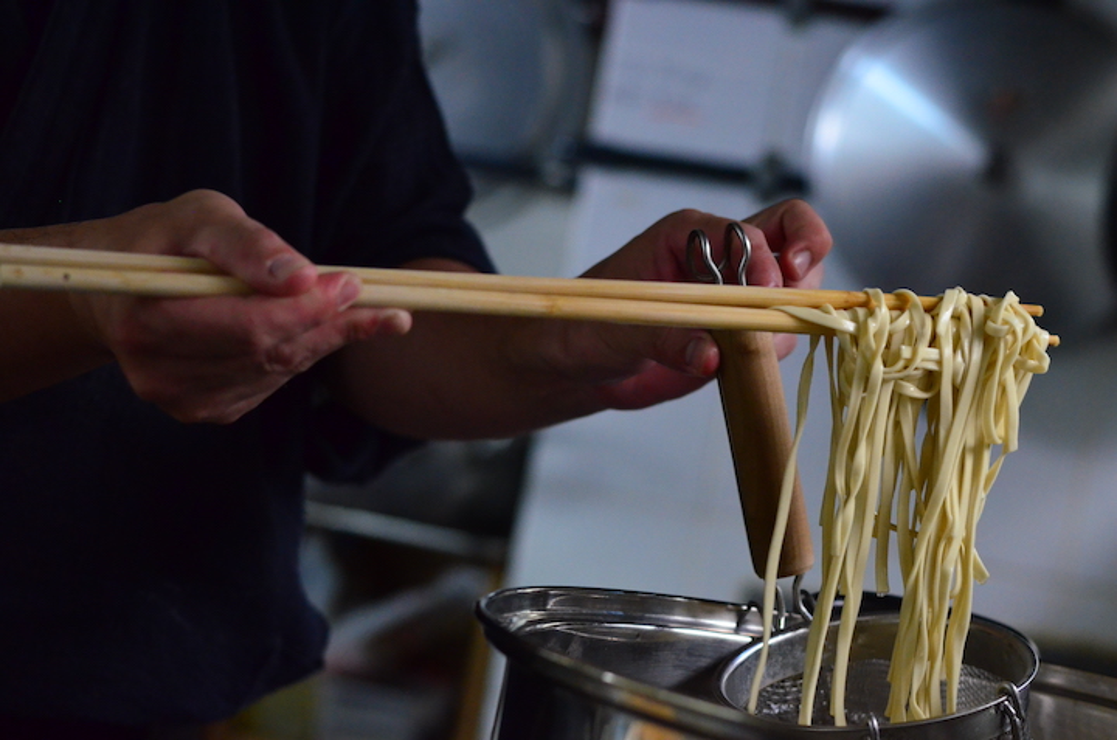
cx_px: 558
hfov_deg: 27.0
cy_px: 370
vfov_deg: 18.1
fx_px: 2322
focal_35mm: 75
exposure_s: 1/80
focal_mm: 50
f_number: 2.8
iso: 3200
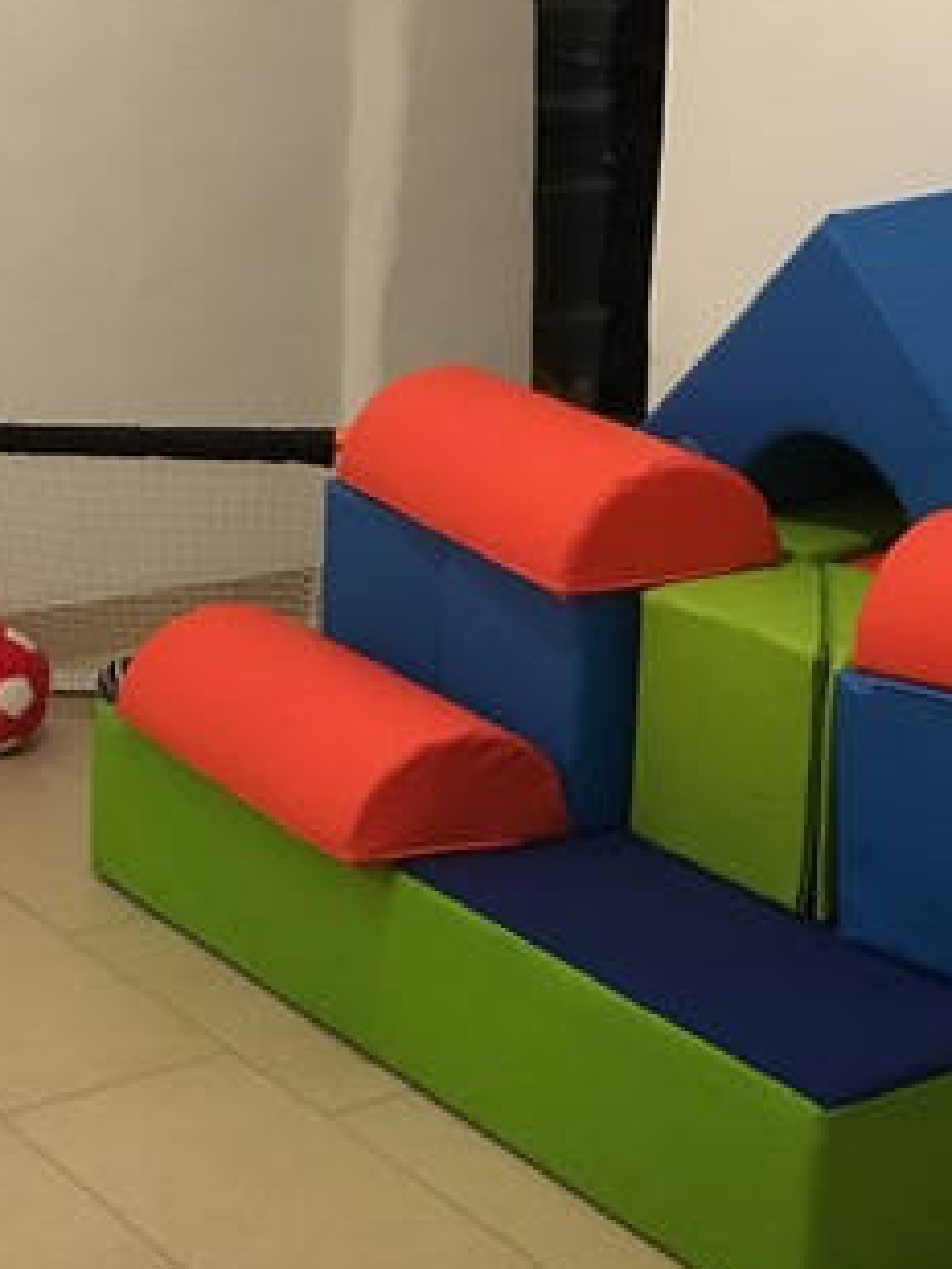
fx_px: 2638
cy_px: 530
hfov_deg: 20.4
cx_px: 435
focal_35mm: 72
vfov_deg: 27.0
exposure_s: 1/17
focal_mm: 4.15
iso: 250
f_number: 2.2
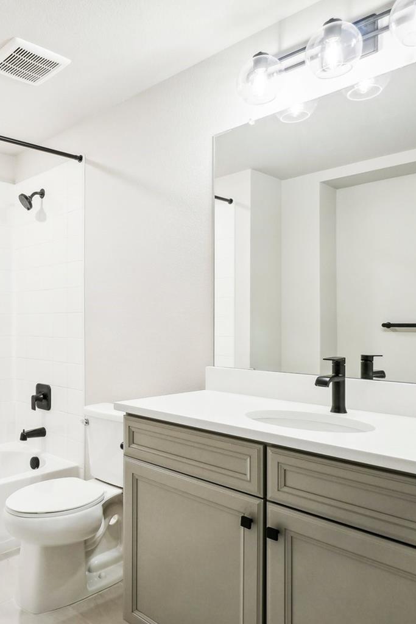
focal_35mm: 26
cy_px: 315
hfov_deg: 46.8
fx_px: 447
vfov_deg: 69.8
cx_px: 73
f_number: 8
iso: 320
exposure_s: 1/30
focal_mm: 11
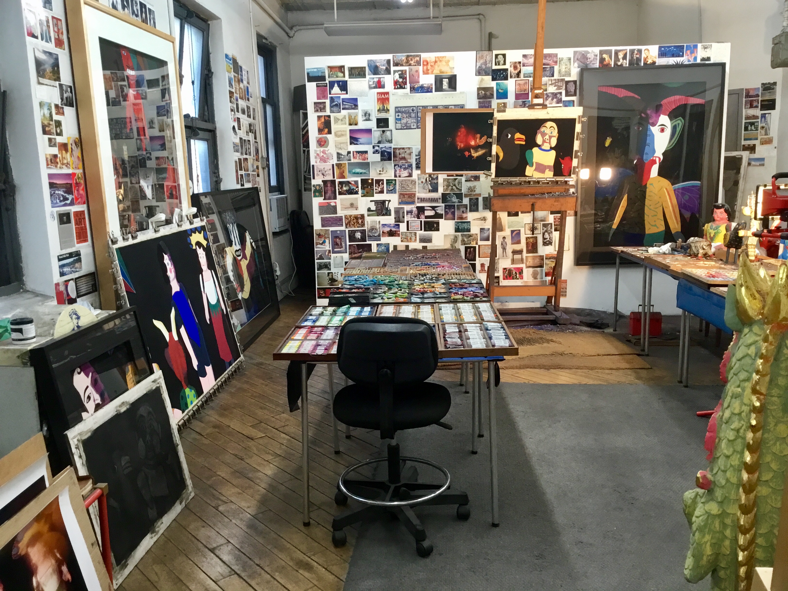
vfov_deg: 45.4
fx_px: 706
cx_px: 394
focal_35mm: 31
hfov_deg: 58.4
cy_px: 296
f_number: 2.4
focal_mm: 3.3
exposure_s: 1/30
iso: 80
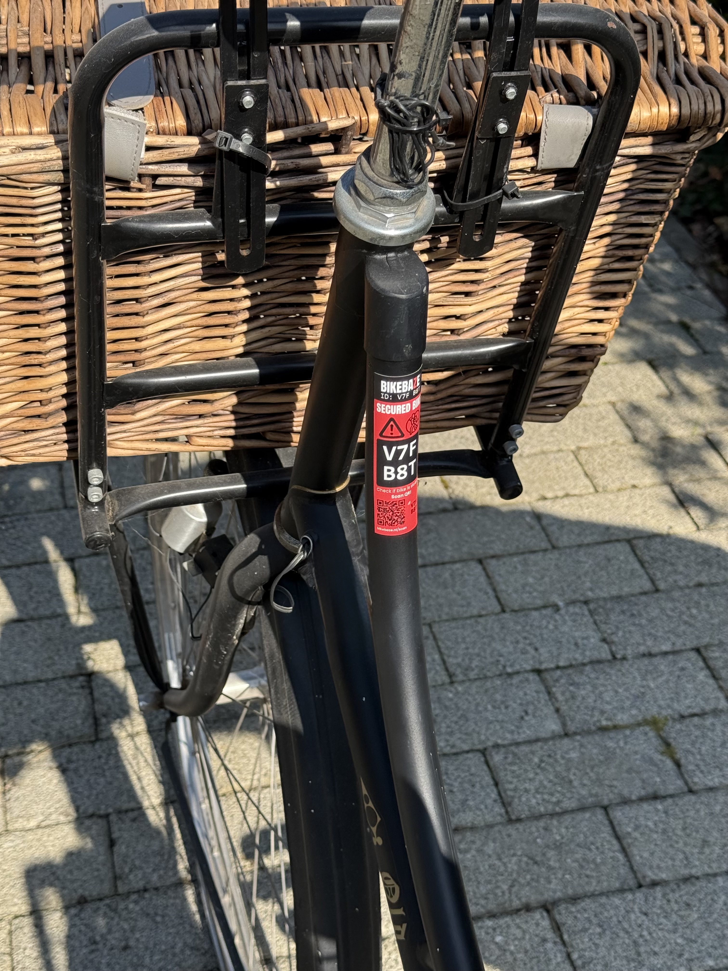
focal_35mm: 48
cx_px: 364
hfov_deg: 30.3
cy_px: 486
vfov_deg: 39.7
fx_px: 1346
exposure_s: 1/3096
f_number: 1.78
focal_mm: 6.76
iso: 100
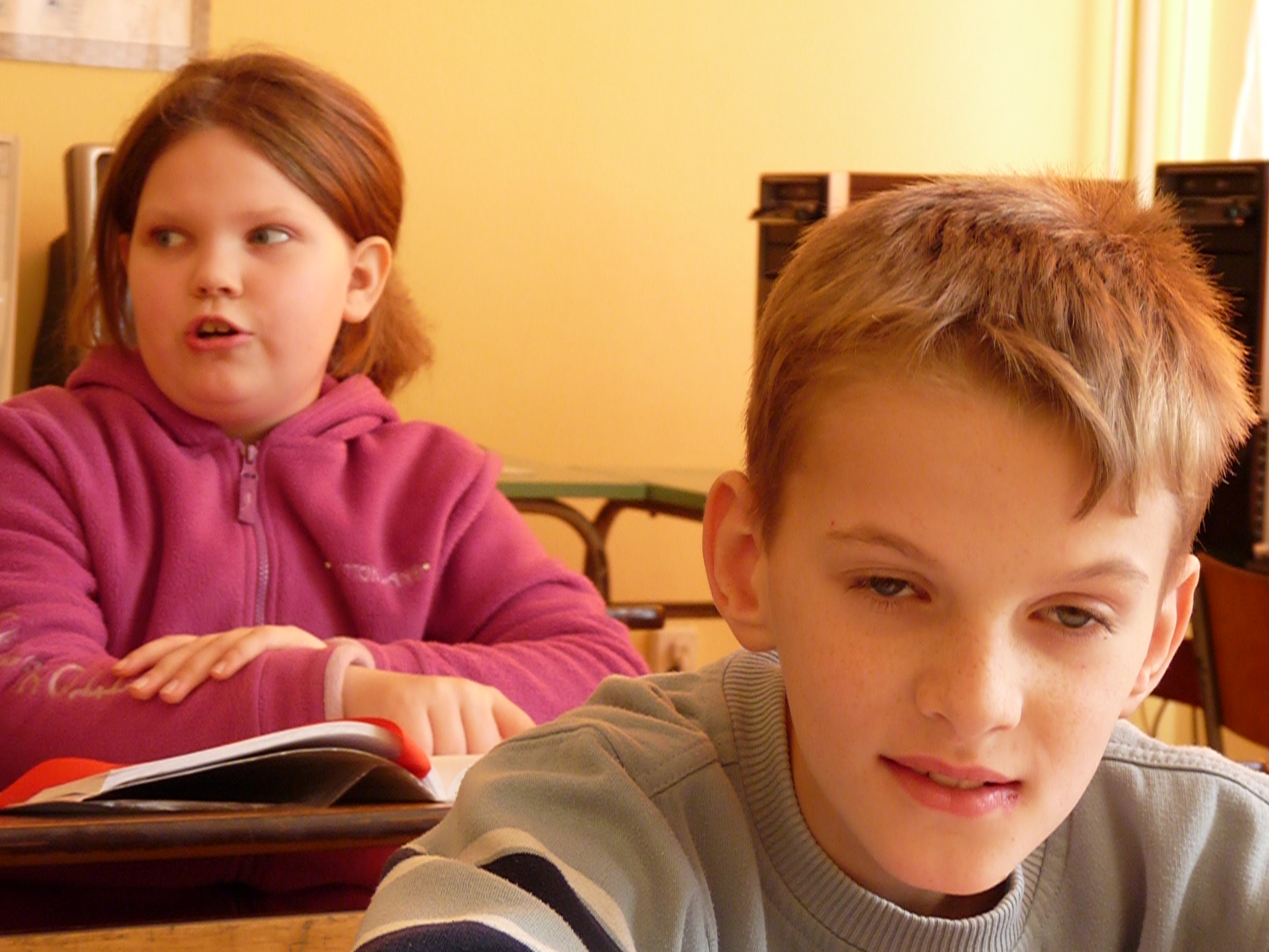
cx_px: 596
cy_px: 463
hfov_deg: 21.8
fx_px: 3300
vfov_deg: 16.4
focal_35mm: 90
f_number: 4
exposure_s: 1/125
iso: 500
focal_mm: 14.9
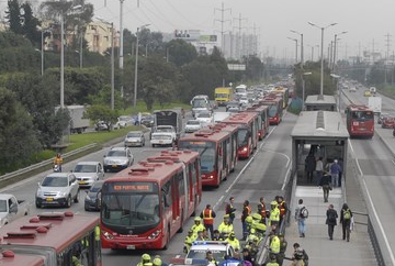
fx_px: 1276
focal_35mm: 116
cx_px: 202
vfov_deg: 11.9
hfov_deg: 17.6
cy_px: 166
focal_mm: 32
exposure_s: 1/640
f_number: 5.6
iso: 400
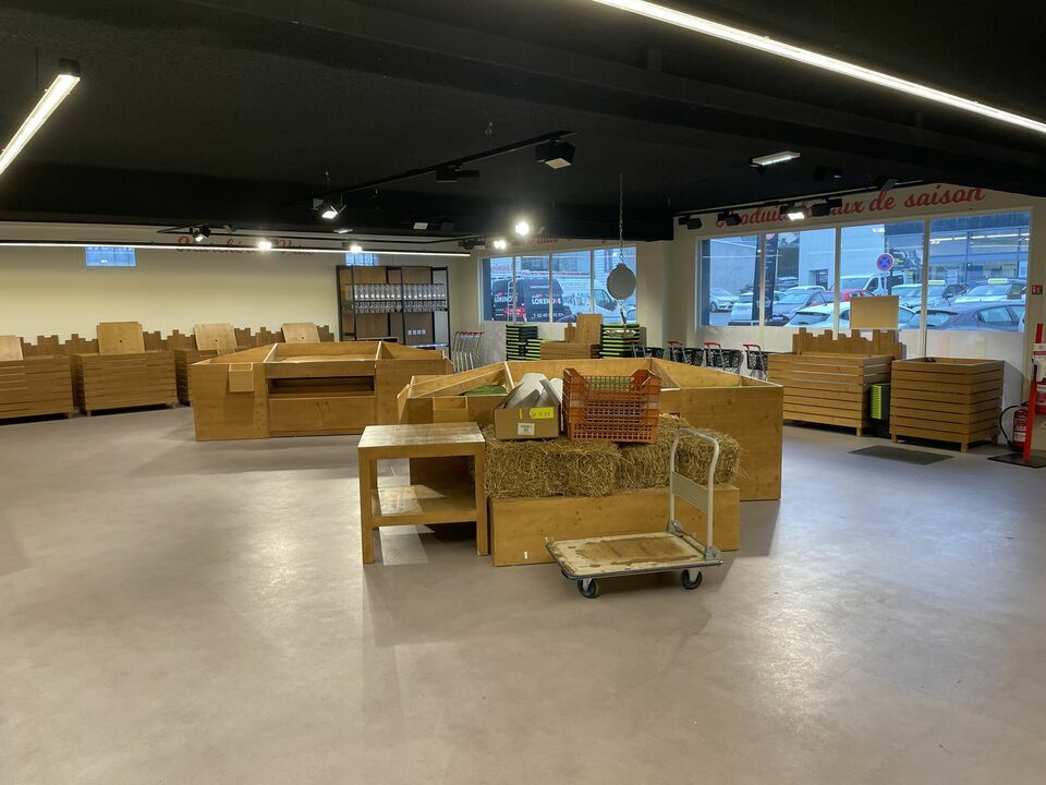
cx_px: 523
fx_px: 786
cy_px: 392
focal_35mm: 26
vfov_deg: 53.1
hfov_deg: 67.3
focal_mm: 4.2
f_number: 1.6
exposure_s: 1/100
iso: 80
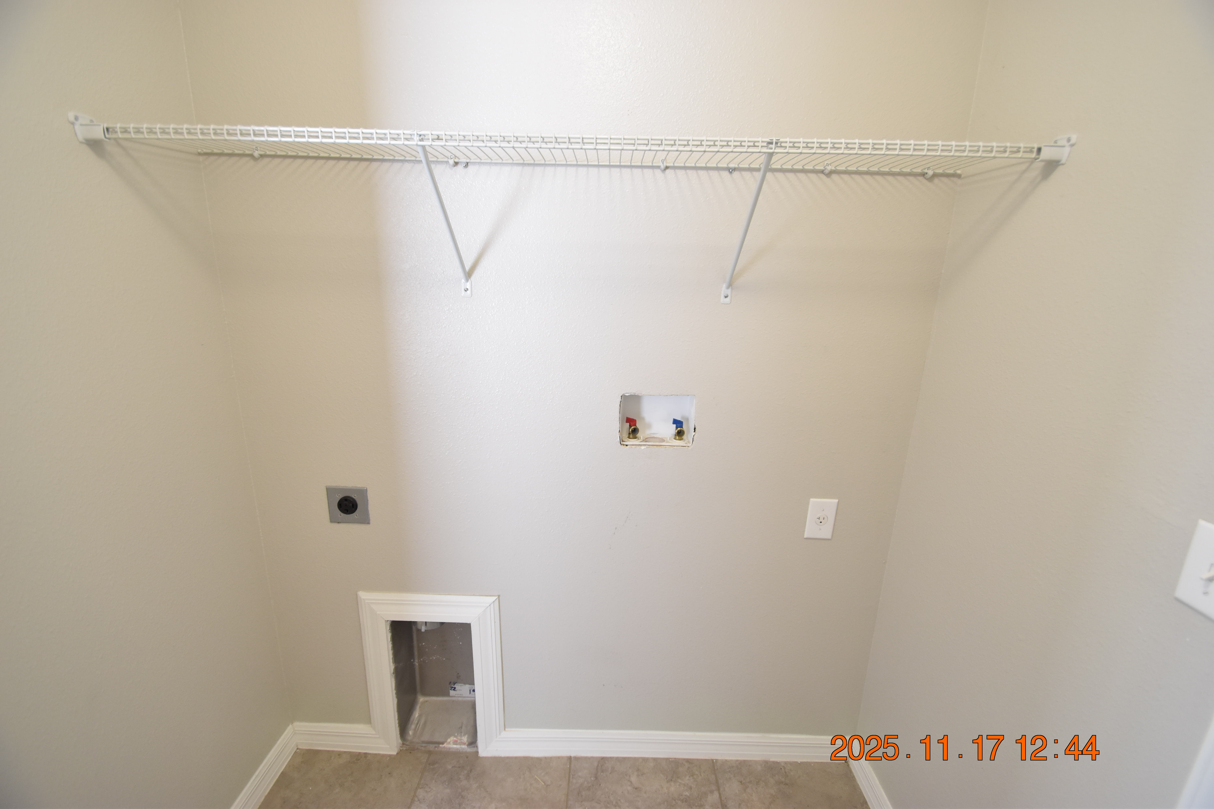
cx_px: 607
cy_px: 404
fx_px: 506
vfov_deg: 77.3
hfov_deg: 100.4
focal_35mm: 15
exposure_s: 1/20
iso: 800
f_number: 3.5
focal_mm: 10
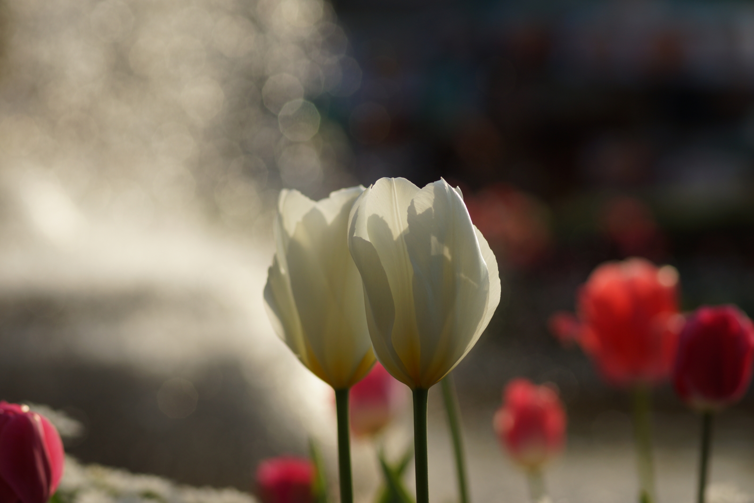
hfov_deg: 13.7
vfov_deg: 9.2
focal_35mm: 150
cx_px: 377
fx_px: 3142
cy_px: 252
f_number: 3.5
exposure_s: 1/1000
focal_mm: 100
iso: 100
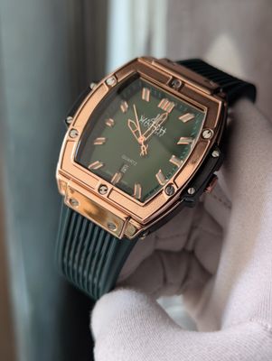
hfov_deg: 30.3
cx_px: 136
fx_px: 502
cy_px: 180
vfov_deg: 39.6
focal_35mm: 48
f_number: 1.85
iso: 142
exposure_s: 1/182
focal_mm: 6.81
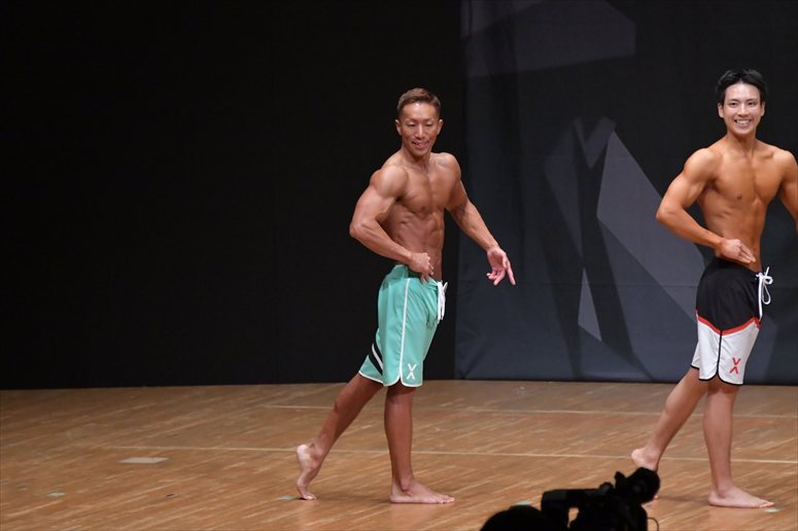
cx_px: 399
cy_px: 266
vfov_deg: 5.1
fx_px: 5982
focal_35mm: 270
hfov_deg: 7.6
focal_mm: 180
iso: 6400
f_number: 5.6
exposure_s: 1/400
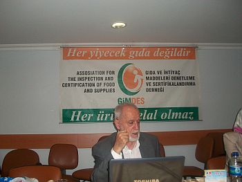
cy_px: 91
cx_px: 121
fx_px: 238
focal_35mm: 34
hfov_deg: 53.9
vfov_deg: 41.8
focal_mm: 5.7
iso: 120
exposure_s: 1/60
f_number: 2.8
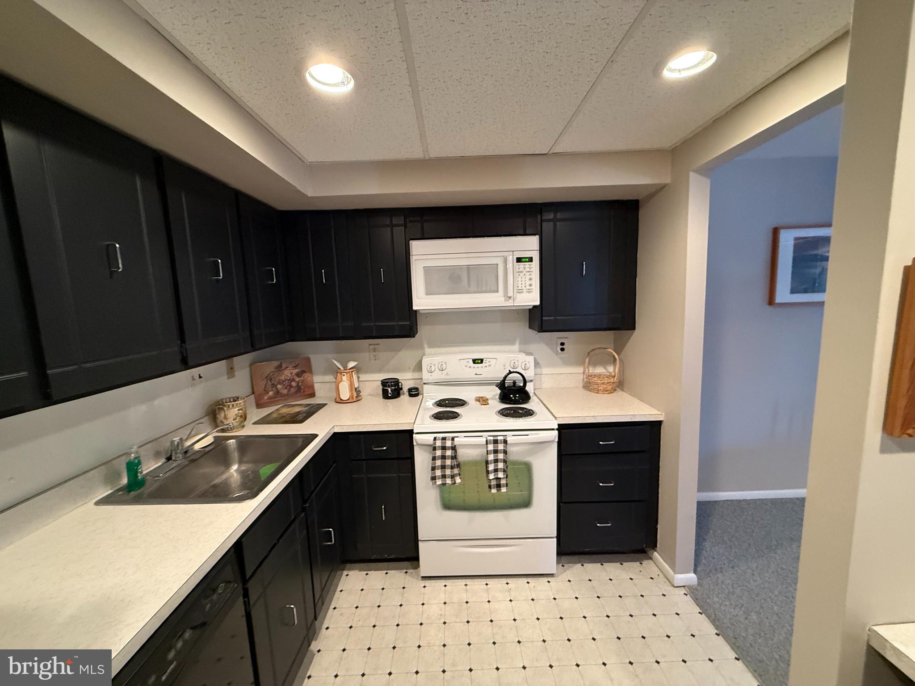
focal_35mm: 14
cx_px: 458
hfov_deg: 102.1
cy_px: 343
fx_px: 370
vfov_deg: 85.7
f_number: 2.2
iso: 400
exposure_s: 1/60
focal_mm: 2.22
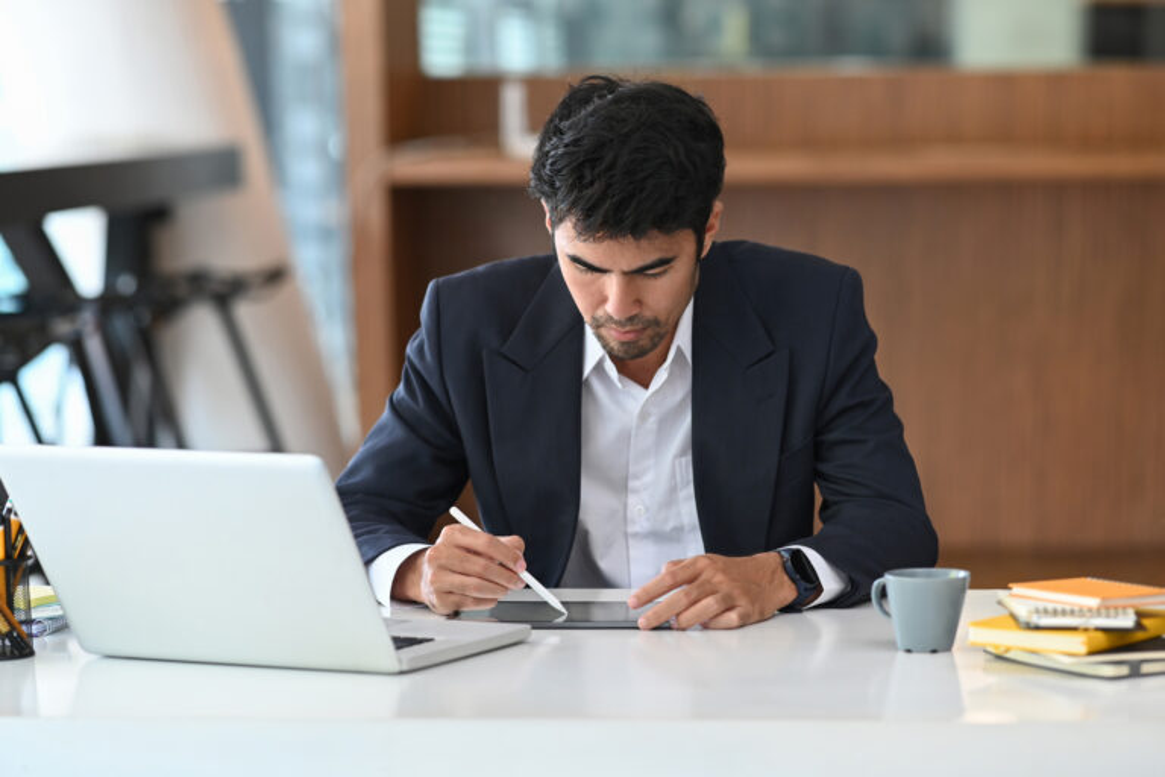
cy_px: 388
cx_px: 582
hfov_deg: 19.5
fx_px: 3398
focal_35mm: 105
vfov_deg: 13.0
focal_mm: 105
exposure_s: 1/200
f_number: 2.8
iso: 800
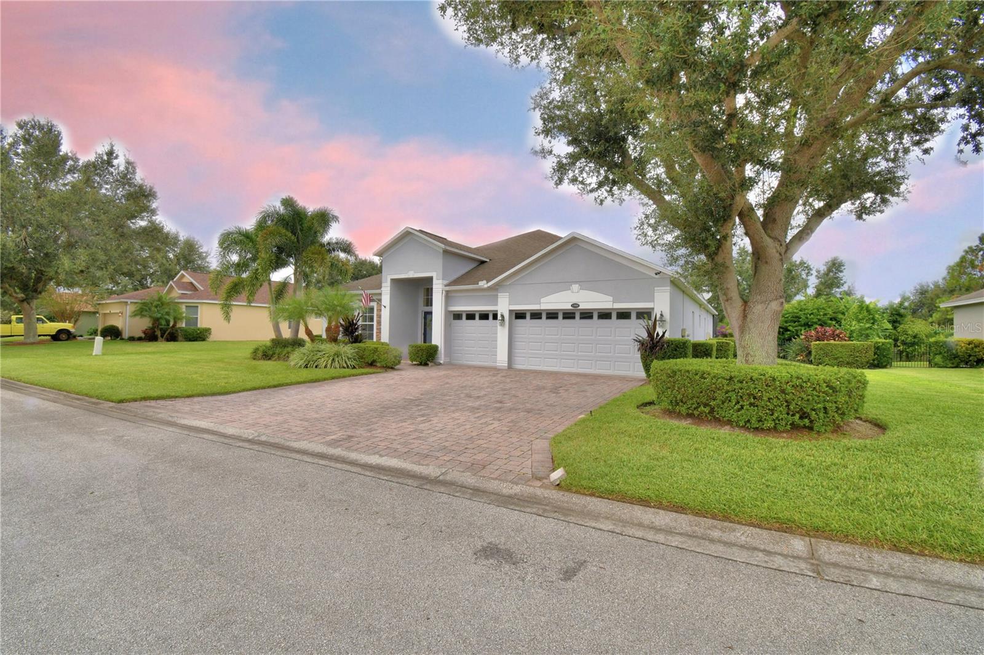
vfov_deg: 77.3
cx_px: 492
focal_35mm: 15
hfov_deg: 100.4
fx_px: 410
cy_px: 328
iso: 100
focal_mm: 10
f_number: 10
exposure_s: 1/250
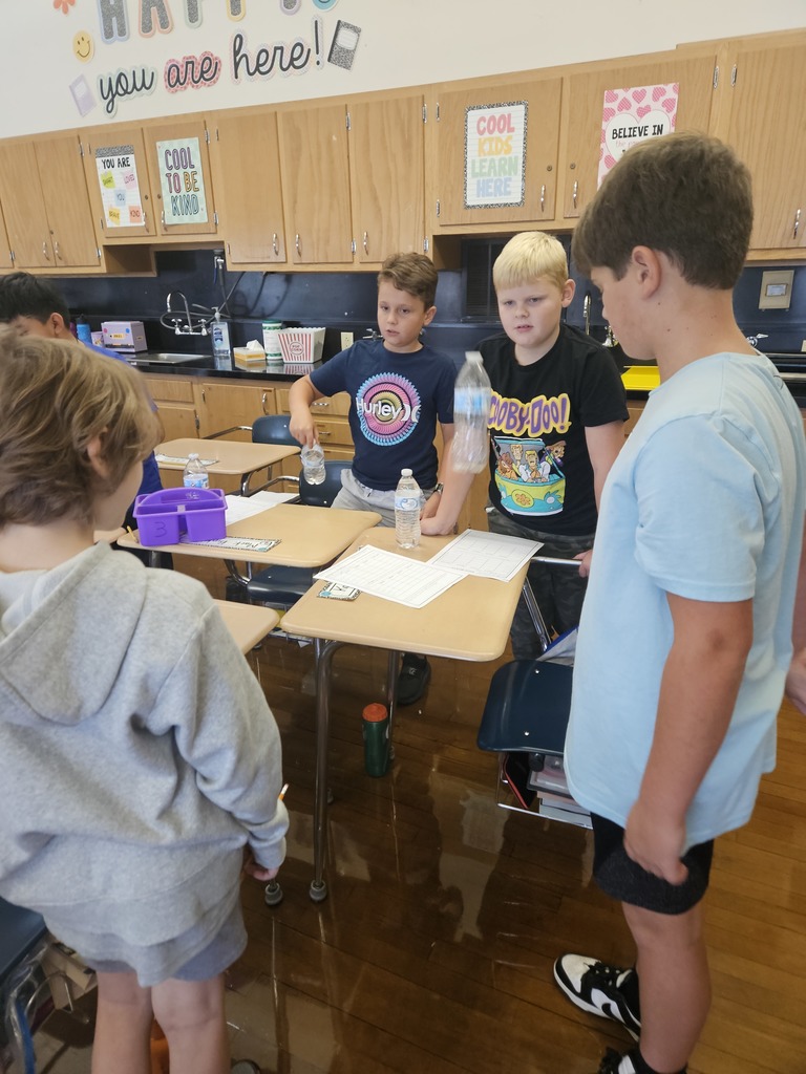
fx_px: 714
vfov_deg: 73.9
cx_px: 403
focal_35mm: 23
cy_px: 537
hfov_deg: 58.9
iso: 160
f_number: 1.8
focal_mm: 5.4
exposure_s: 1/120
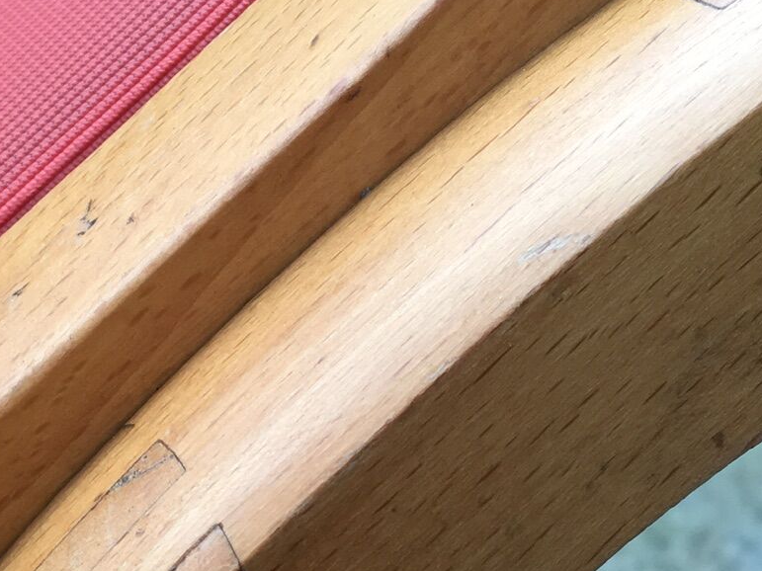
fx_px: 1695
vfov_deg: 19.0
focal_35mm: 77
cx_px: 276
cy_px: 455
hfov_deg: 25.3
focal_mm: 4.15
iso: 32
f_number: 2.2
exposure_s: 1/120
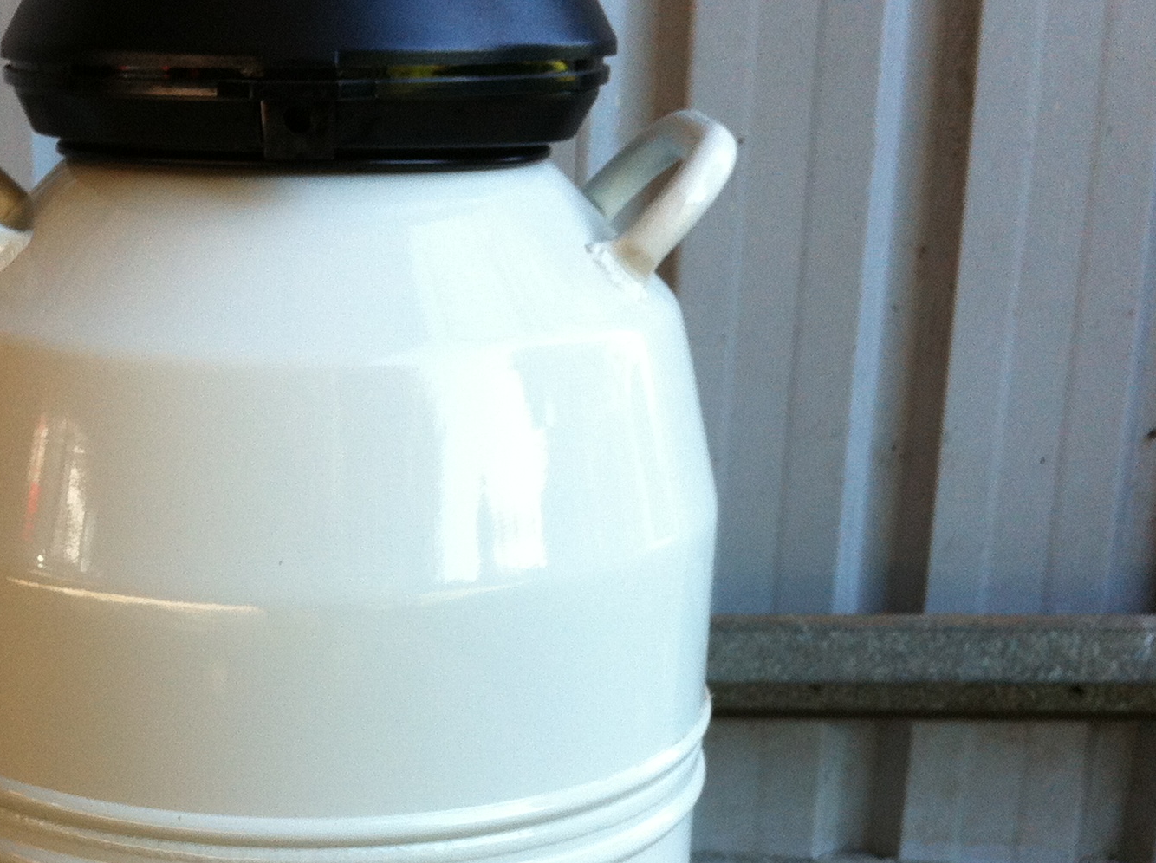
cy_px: 723
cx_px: 256
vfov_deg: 21.2
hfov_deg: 28.1
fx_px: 2267
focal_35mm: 68
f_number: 2.8
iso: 80
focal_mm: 3.85
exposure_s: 1/120
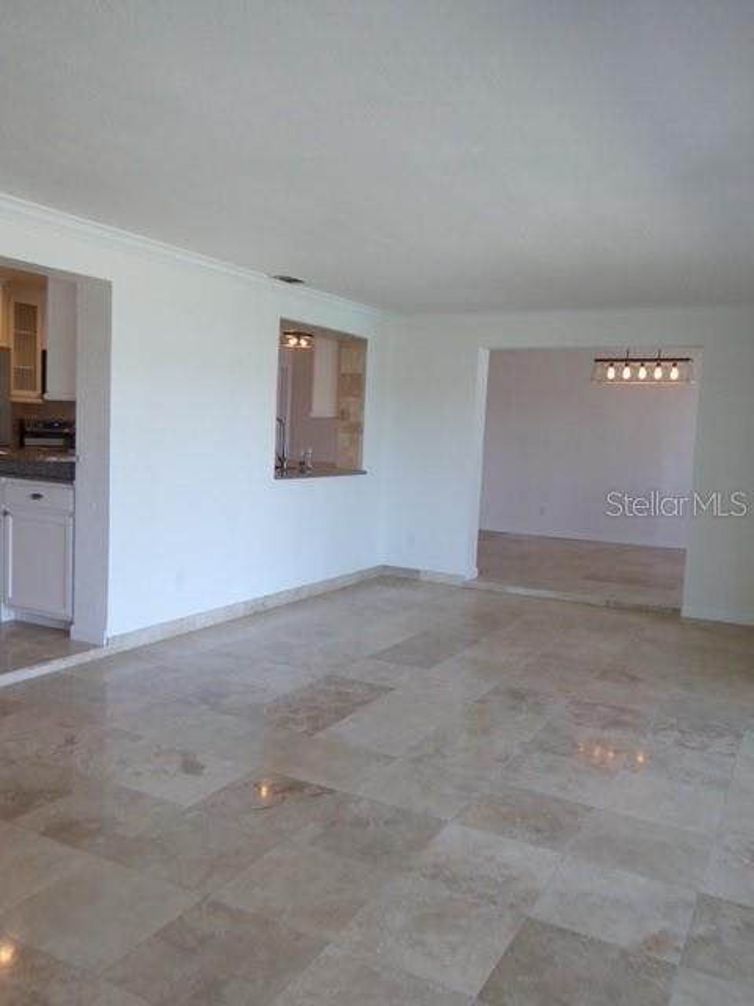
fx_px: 842
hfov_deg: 48.2
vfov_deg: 61.7
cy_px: 503
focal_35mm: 29
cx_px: 377
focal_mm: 5
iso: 320
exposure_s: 1/60
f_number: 3.5
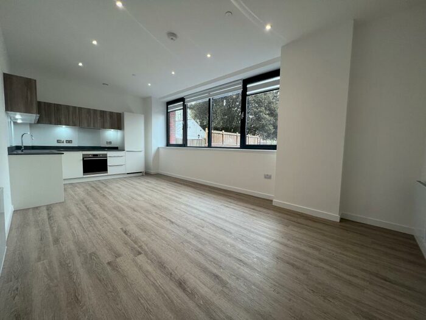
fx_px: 160
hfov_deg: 106.2
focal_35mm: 13
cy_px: 160
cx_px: 213
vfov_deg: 89.9
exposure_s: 1/100
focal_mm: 1.57
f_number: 1.8
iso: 64
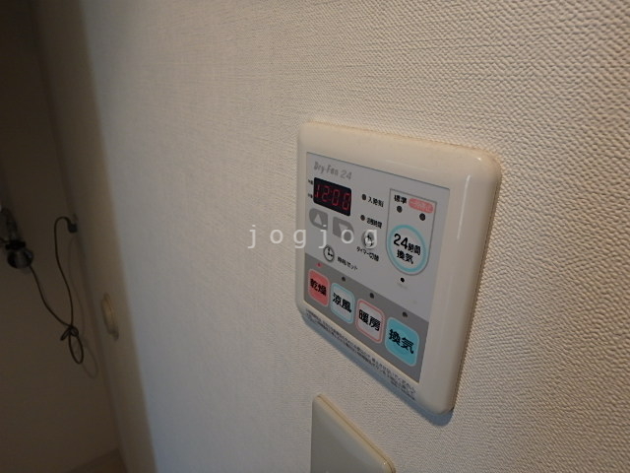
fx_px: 382
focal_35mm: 21
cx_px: 315
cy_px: 236
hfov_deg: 79.0
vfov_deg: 63.4
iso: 125
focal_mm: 3.7
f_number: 3.5
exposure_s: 1/80
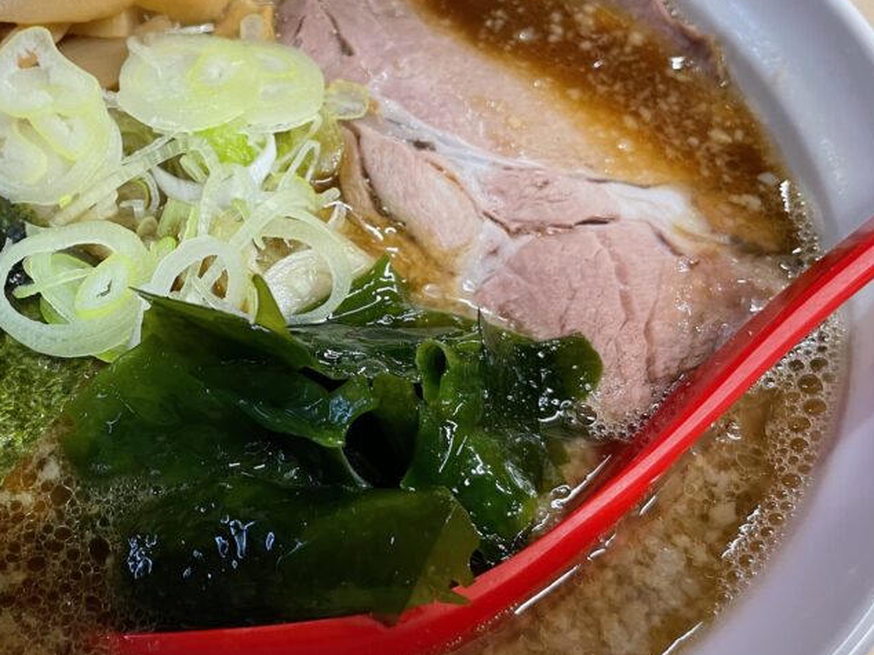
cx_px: 252
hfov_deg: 43.8
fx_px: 1060
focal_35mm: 42
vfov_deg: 34.3
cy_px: 321
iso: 125
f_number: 1.6
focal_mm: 4.2
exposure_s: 1/60
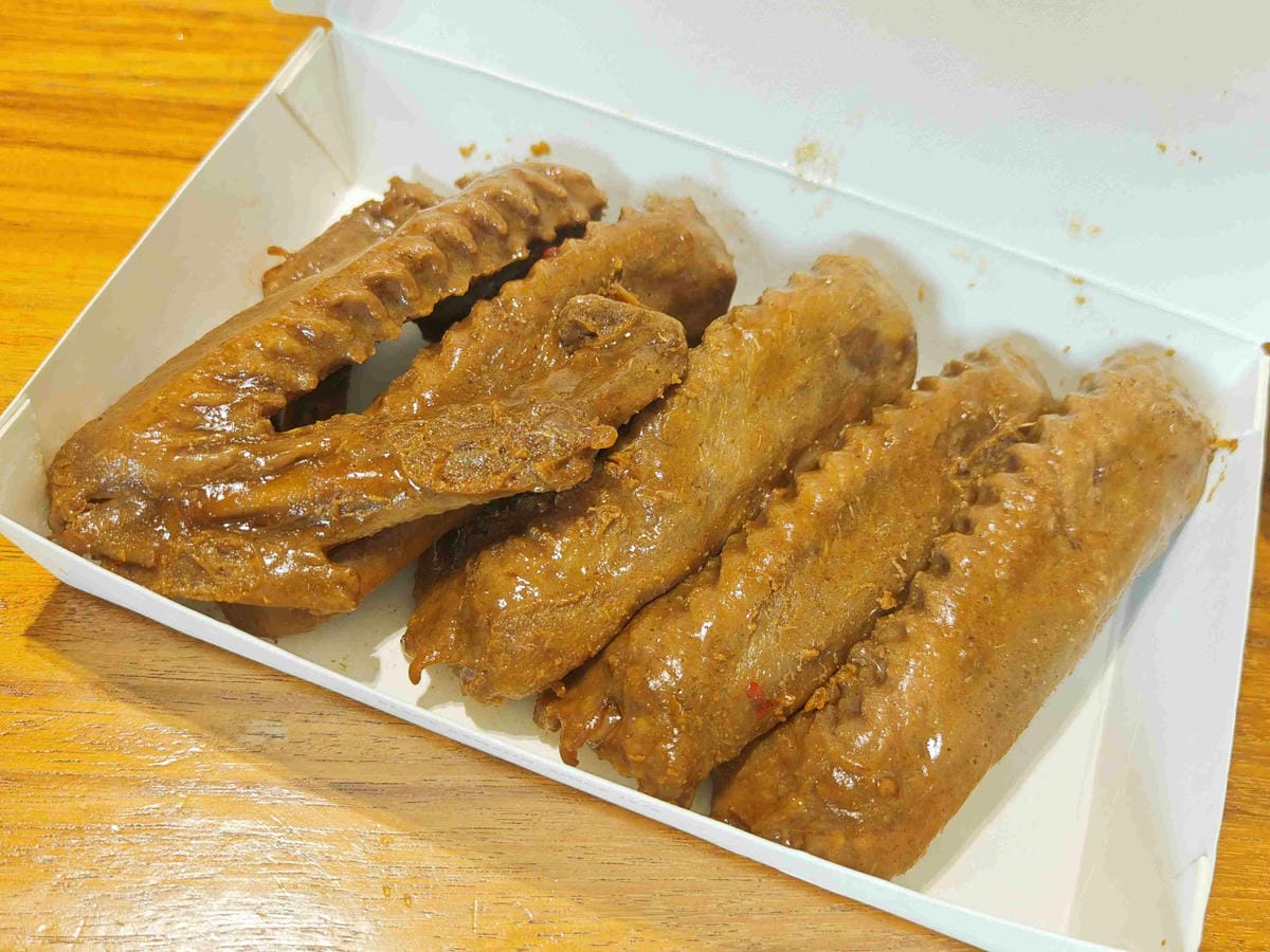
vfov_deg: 38.7
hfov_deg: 50.1
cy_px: 476
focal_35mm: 37
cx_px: 635
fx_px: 1357
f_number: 2
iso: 321
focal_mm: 8.72
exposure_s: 1/120
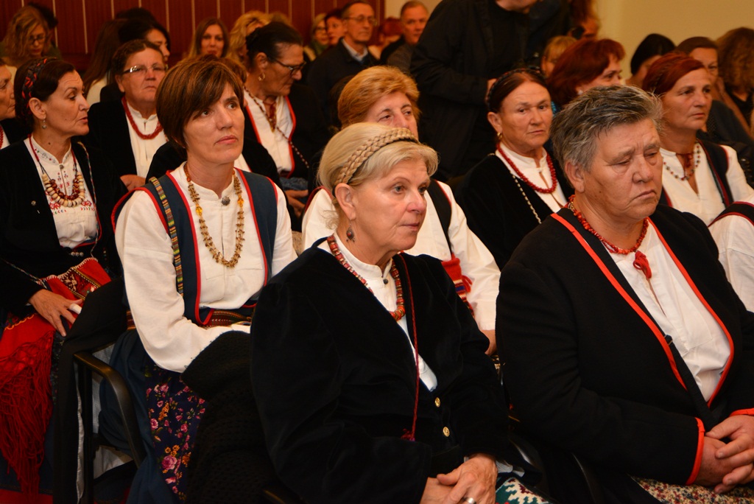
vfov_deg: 23.4
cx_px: 377
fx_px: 1215
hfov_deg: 34.5
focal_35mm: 58
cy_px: 252
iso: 1250
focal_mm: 58
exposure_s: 1/125
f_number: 5
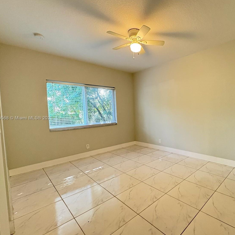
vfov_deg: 80.7
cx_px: 155
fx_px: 138
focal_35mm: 18
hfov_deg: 78.3
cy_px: 118
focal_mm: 2.22
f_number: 2.2
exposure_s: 1/60
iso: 500
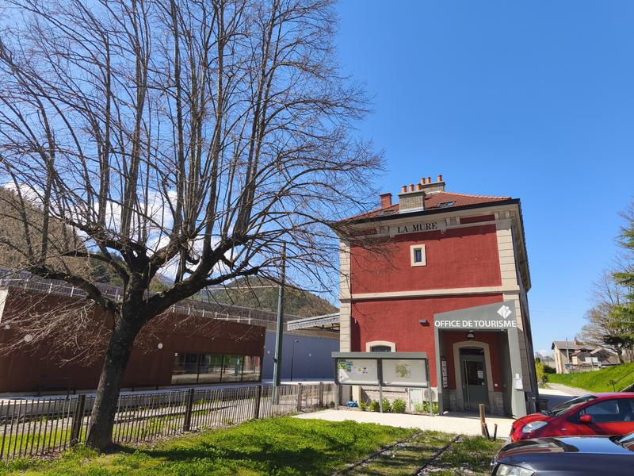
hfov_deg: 73.9
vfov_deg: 58.9
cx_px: 317
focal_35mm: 23
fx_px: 421
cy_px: 238
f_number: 1.7
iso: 80
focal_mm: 5.35
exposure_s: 1/2035
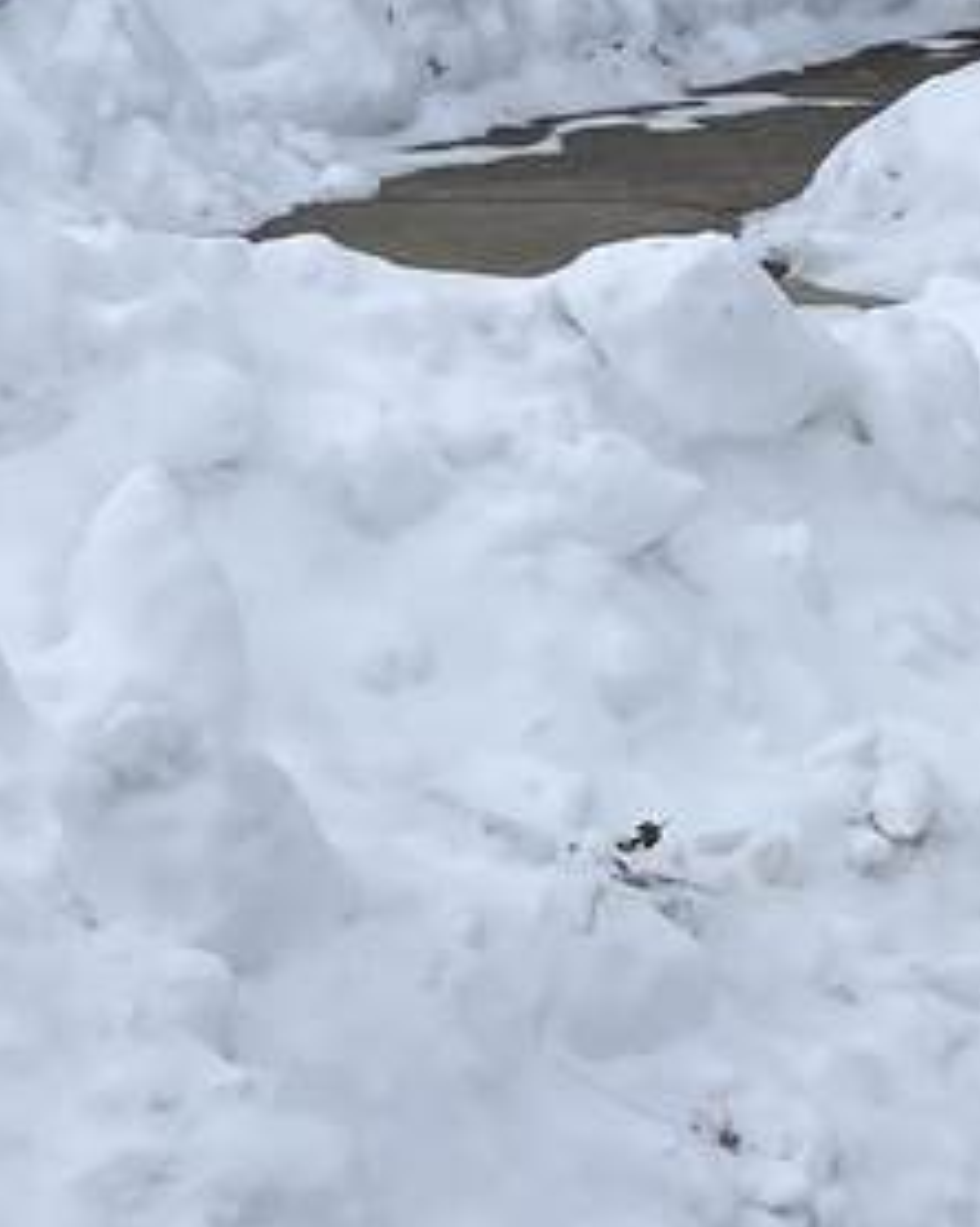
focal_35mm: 117
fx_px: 4247
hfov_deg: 10.4
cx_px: 2710
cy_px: -675
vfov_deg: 15.1
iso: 32
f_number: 1.6
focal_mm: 4.2
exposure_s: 1/1916
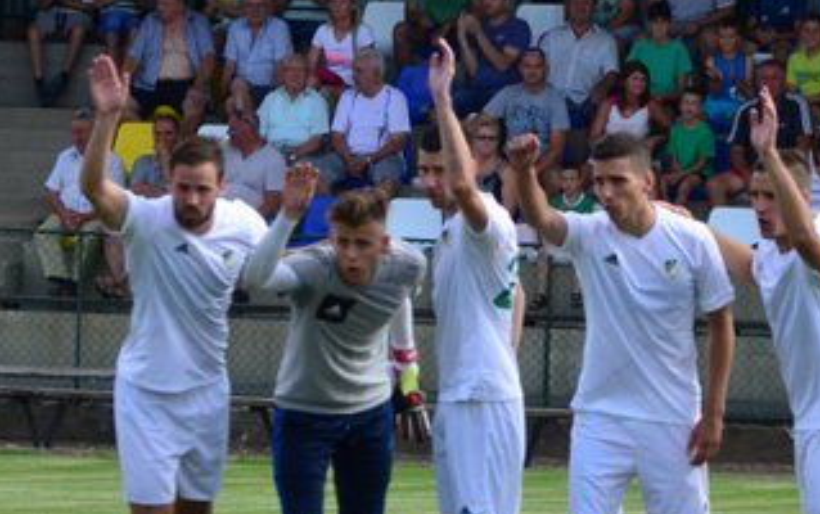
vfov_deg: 2.1
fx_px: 13945
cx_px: 1146
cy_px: 434
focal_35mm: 623
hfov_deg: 3.4
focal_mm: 145
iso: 640
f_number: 5.6
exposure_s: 1/2000
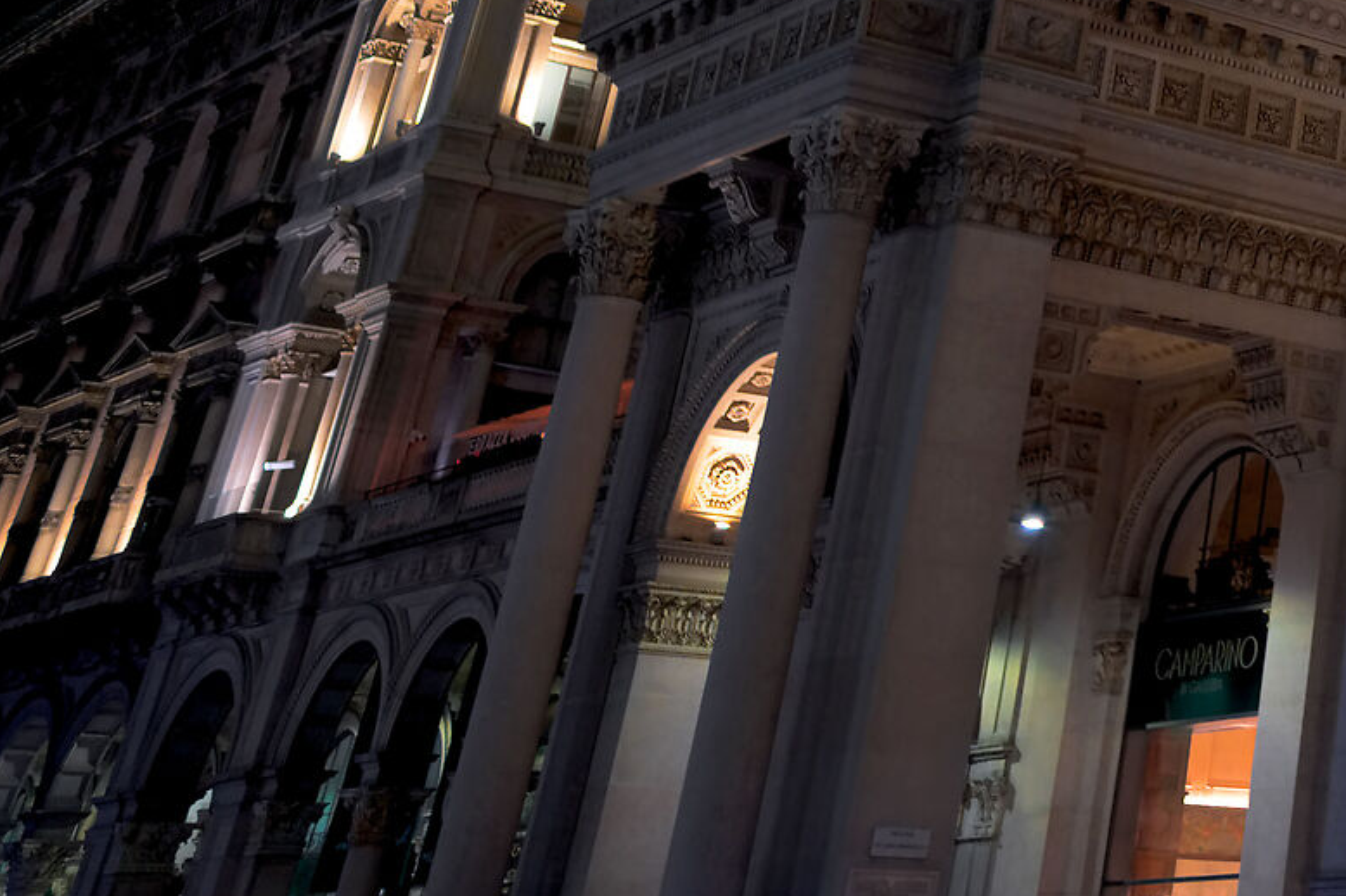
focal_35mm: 74
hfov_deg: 22.3
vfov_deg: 16.6
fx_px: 2765
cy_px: -471
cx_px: 2043
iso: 640
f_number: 2.5
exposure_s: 1/30
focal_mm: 24
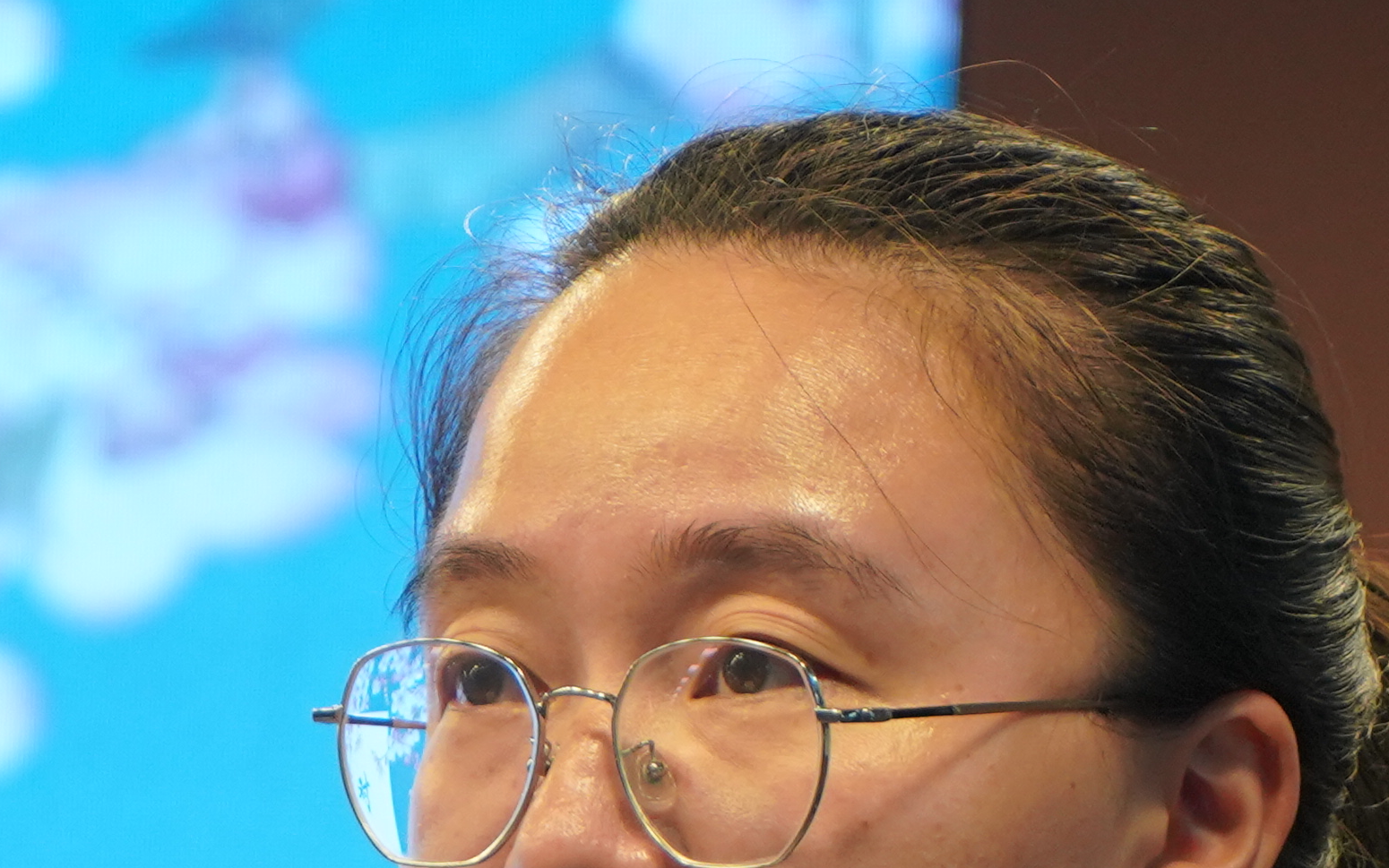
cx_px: 686
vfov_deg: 3.5
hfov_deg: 5.7
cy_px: 2035
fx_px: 13856
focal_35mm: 366
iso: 1000
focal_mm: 70
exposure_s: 1/160
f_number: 4
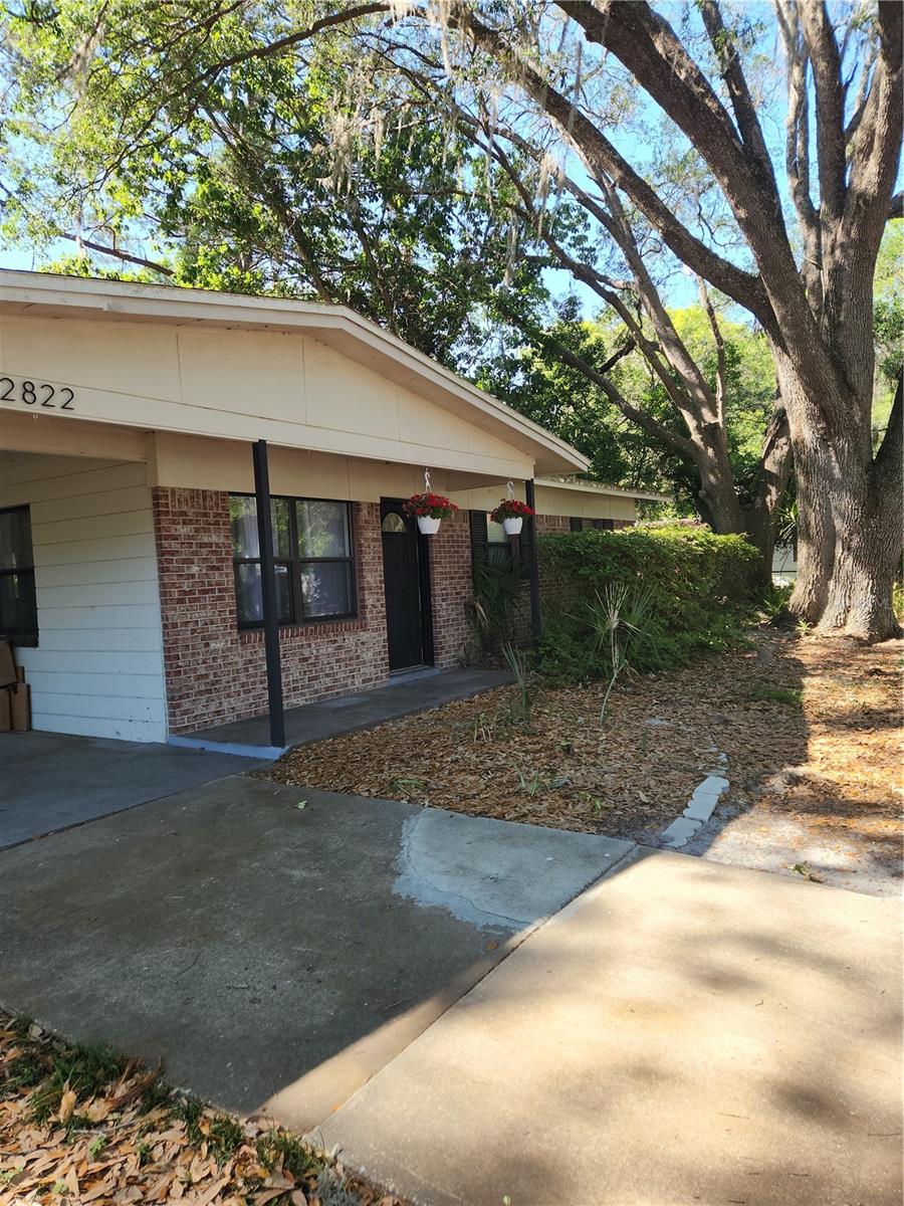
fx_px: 801
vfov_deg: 73.9
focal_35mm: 23
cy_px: 603
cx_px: 452
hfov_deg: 58.9
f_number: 1.8
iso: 20
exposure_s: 1/212
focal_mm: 5.4
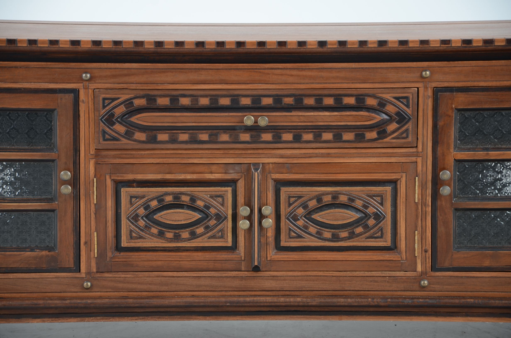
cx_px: 256
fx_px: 2231
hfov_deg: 13.1
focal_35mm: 158
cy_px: 169
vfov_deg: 8.7
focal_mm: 105
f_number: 6.3
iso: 160
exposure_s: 1/80
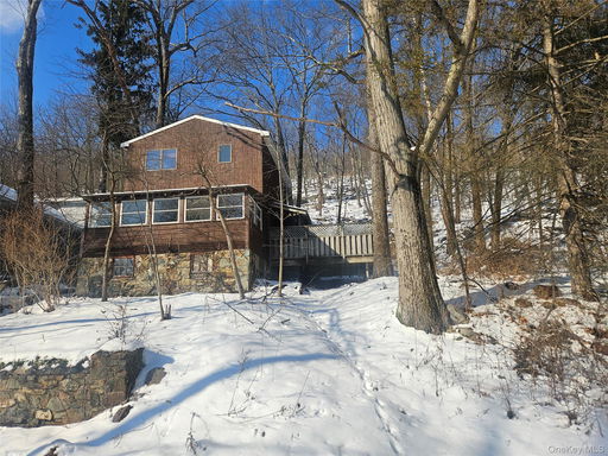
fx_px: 404
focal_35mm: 23
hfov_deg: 73.9
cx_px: 304
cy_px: 228
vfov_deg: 58.9
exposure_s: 1/2116
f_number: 1.8
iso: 25
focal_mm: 5.4
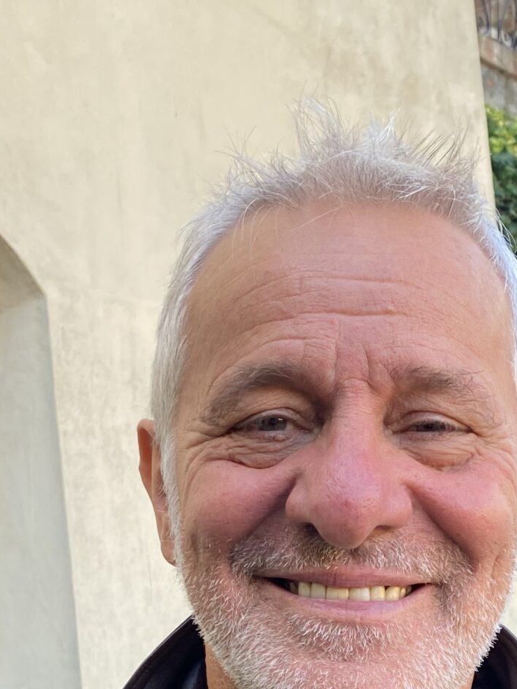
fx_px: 1414
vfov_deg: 26.0
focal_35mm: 71
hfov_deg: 20.7
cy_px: 689
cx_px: 315
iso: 32
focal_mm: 4.25
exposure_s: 1/122
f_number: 1.8
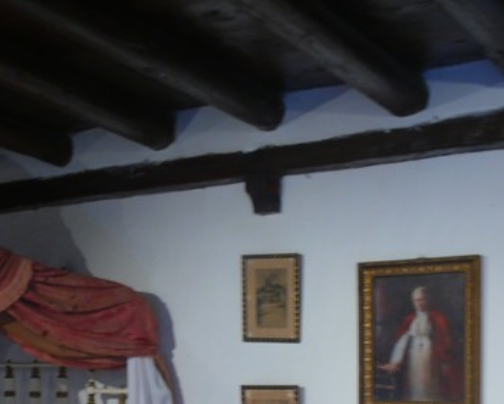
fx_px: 1089
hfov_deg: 24.8
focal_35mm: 73
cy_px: 392
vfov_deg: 20.4
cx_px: 1
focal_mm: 7.4
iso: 100
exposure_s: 1/1.6
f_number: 4
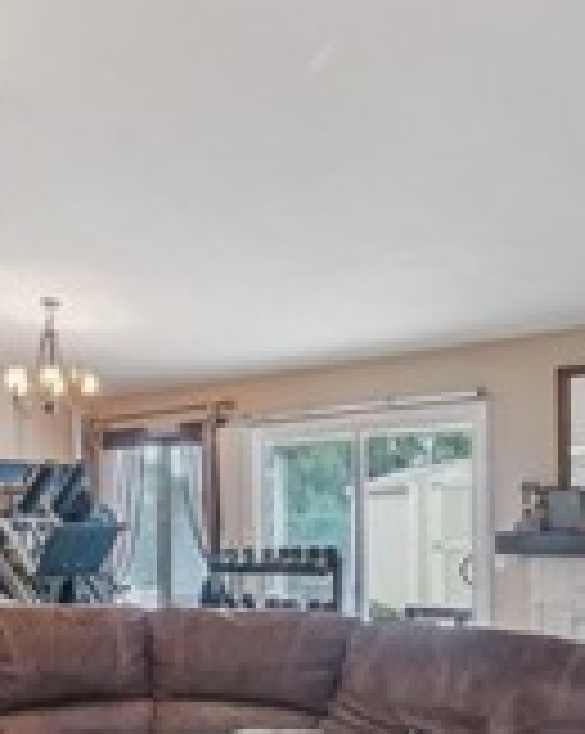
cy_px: 513
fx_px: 1041
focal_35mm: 48
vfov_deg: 38.2
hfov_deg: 29.0
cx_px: -27
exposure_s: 1/3.33
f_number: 10
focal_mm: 13
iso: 400
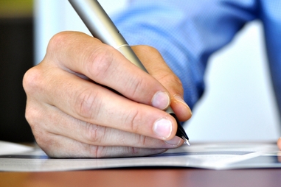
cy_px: 47
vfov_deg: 10.5
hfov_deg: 15.7
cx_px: 212
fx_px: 1013
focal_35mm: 130
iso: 400
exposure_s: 1/60
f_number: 4
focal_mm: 55
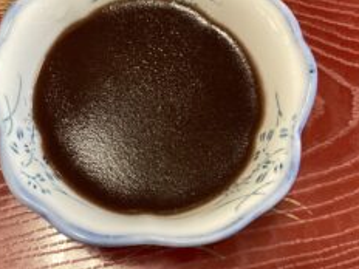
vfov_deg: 28.9
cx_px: 145
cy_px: 90
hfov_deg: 38.0
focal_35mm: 50
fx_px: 519
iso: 320
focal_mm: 3.3
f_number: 2.4
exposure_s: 1/40
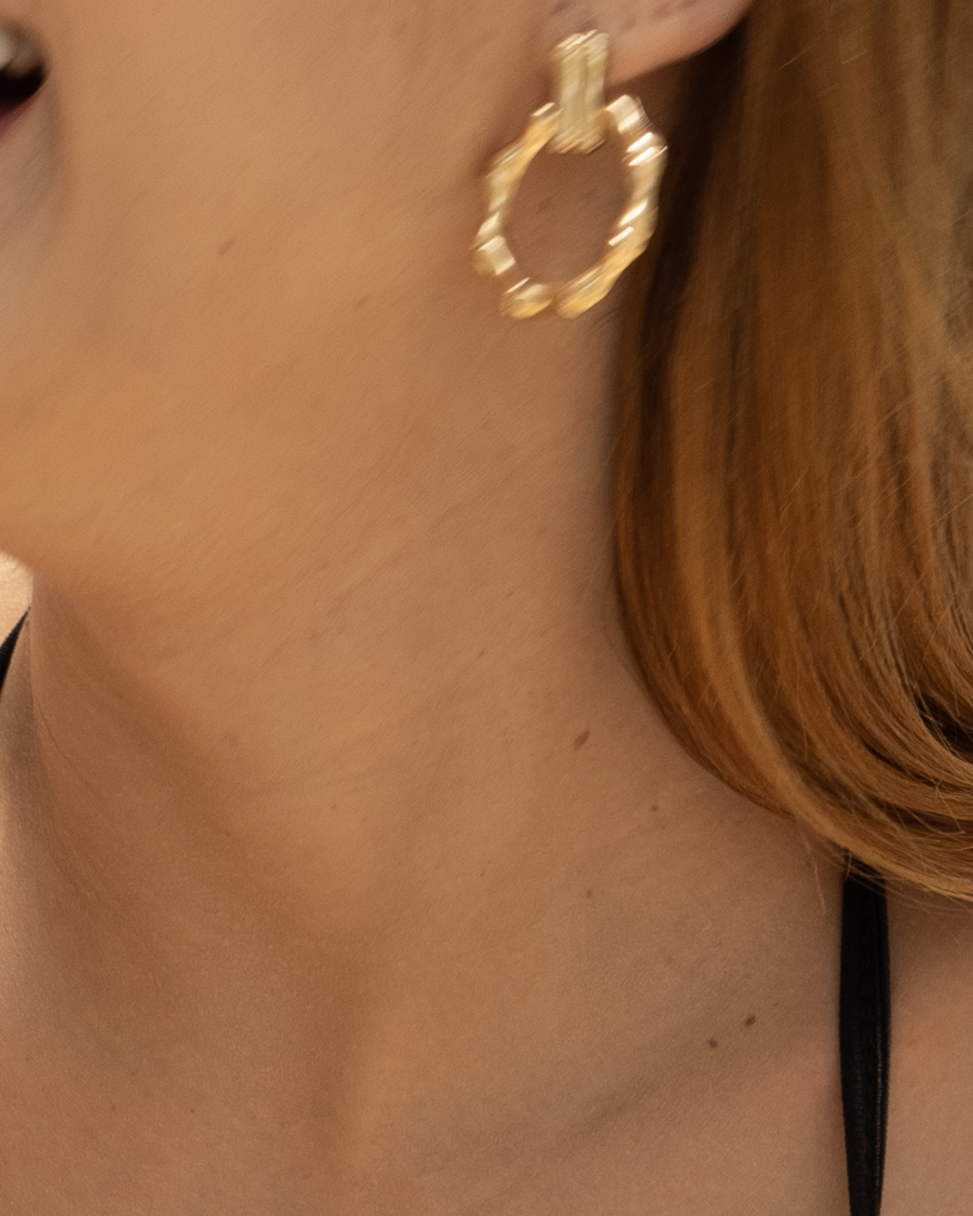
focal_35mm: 396
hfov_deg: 3.9
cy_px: 154
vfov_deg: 4.9
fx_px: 14253
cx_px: -1265
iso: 80
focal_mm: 50
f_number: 5
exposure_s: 1/200
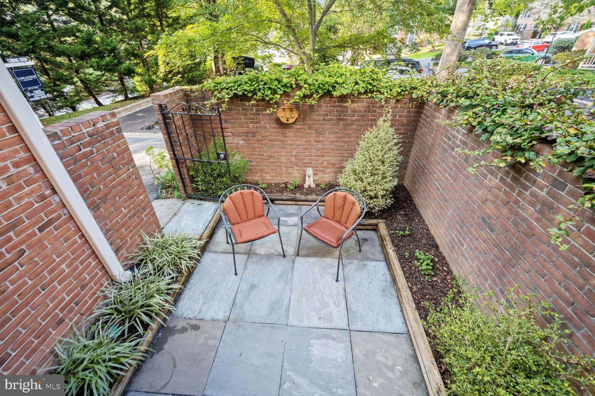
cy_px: 198
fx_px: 248
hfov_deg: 100.4
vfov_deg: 77.3
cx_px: 298
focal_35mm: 15
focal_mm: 15
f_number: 9
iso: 200
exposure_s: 1/8
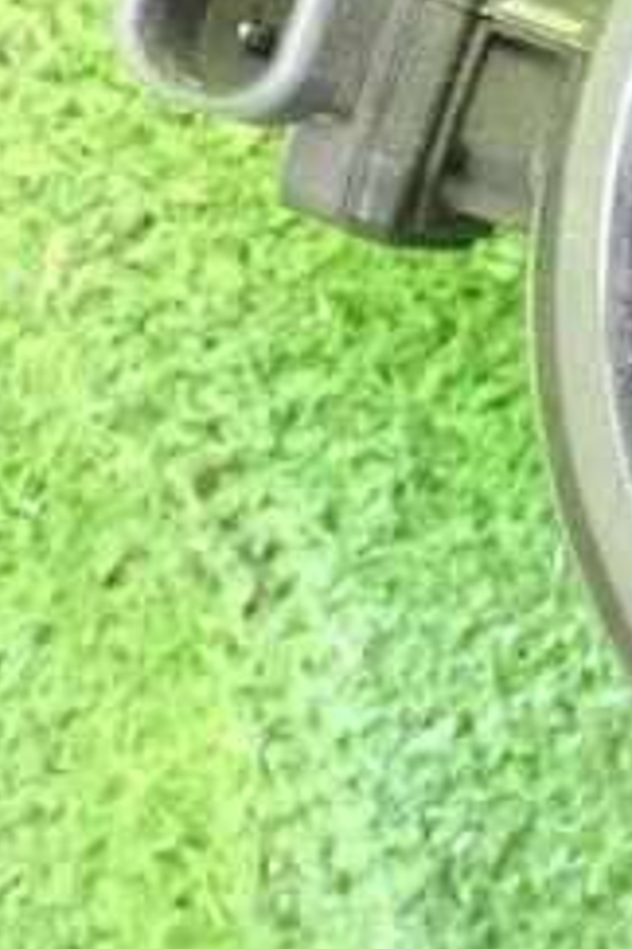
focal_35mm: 149
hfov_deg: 8.9
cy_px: 336
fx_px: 3923
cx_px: 1065
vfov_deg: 13.8
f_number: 3.5
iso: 8000
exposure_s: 1/125
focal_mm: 10.35
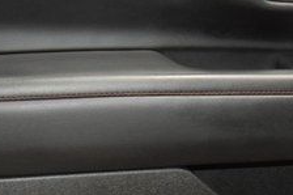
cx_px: 233
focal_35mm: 103
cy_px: 163
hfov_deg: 19.6
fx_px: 838
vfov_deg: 13.2
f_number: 3.8
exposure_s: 1/100
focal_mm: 24
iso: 2800
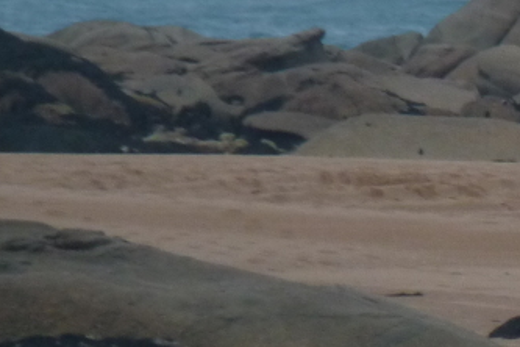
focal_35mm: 1821
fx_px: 26301
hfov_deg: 1.1
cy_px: 13
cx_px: 820
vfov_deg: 0.8
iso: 200
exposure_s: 1/1000
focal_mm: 86.4
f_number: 5.6
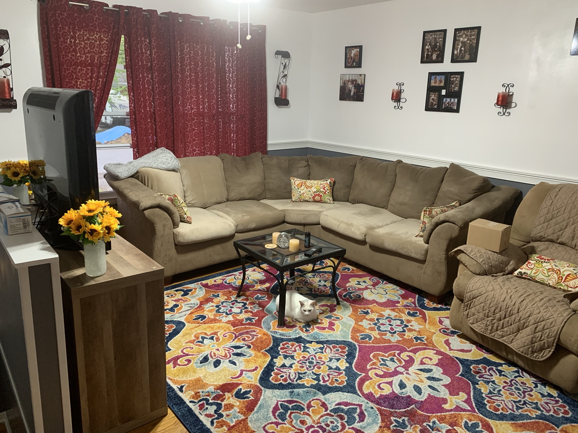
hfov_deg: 67.3
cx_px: 289
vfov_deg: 53.1
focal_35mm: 26
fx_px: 434
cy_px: 216
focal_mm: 4.25
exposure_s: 1/43
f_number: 1.8
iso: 400
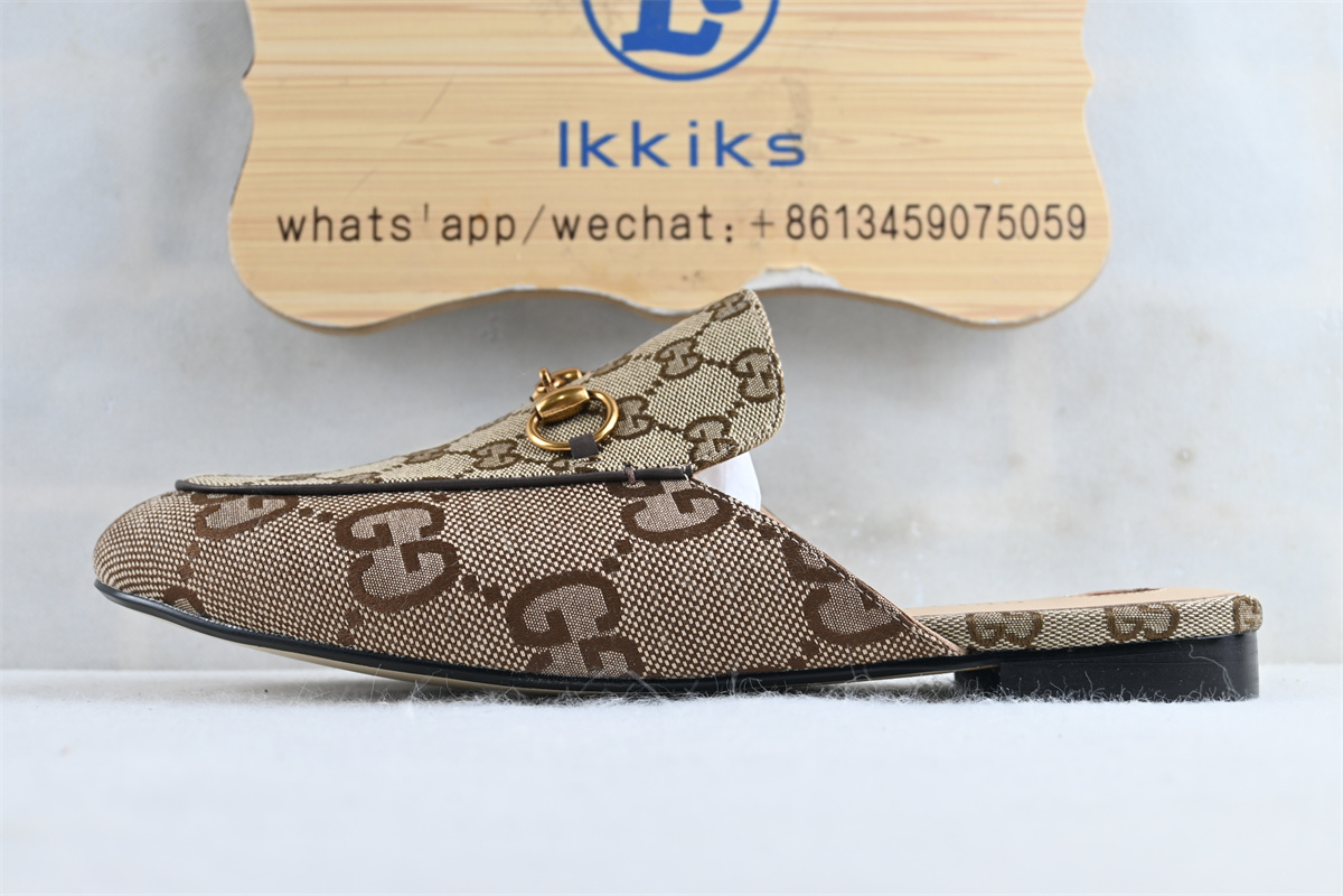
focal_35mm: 49
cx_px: 672
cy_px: 448
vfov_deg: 27.7
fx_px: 1819
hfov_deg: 40.5
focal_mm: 32.5
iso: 100
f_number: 5
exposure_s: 1/25
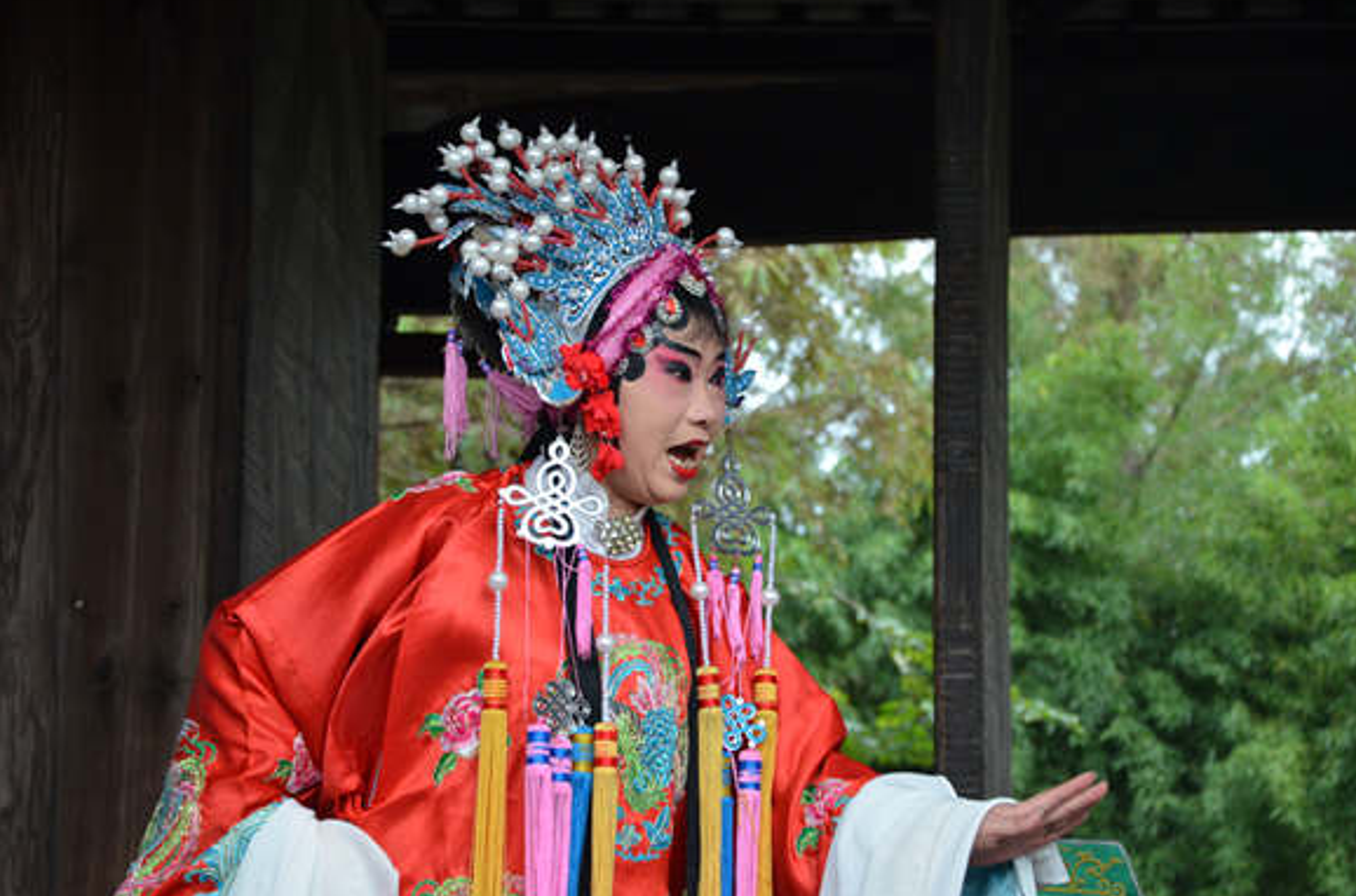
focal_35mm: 109
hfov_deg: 18.8
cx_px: 678
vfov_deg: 12.5
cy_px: 447
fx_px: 4094
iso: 1100
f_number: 5.3
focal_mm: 70
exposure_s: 1/30
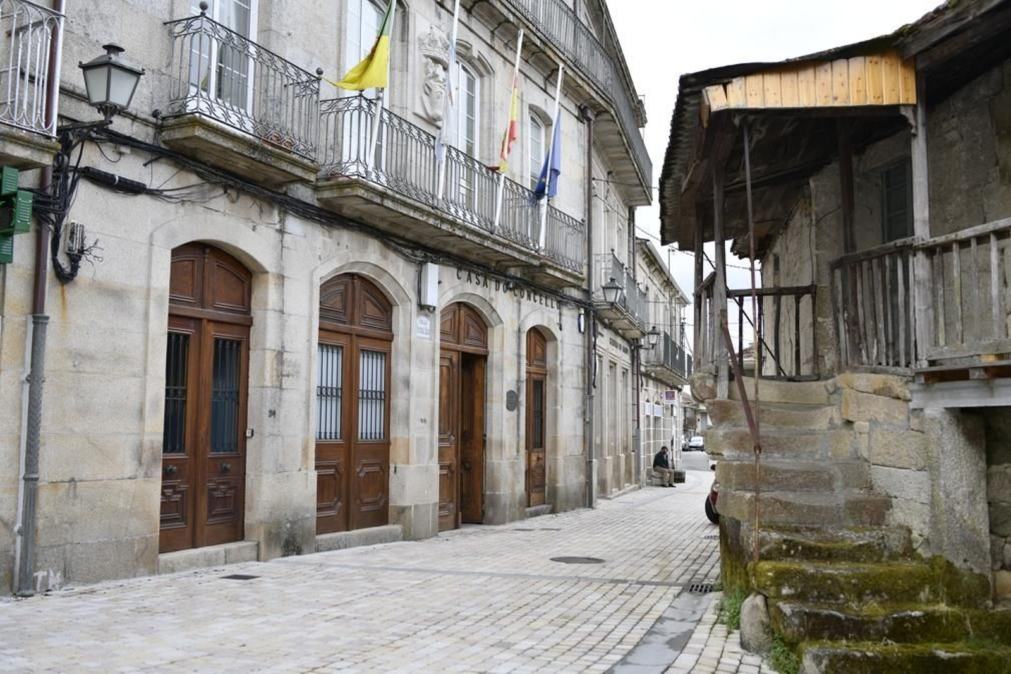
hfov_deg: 54.4
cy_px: 337
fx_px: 983
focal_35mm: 35
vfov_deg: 37.9
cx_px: 506
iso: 125
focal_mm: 35
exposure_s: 1/320
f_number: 3.5
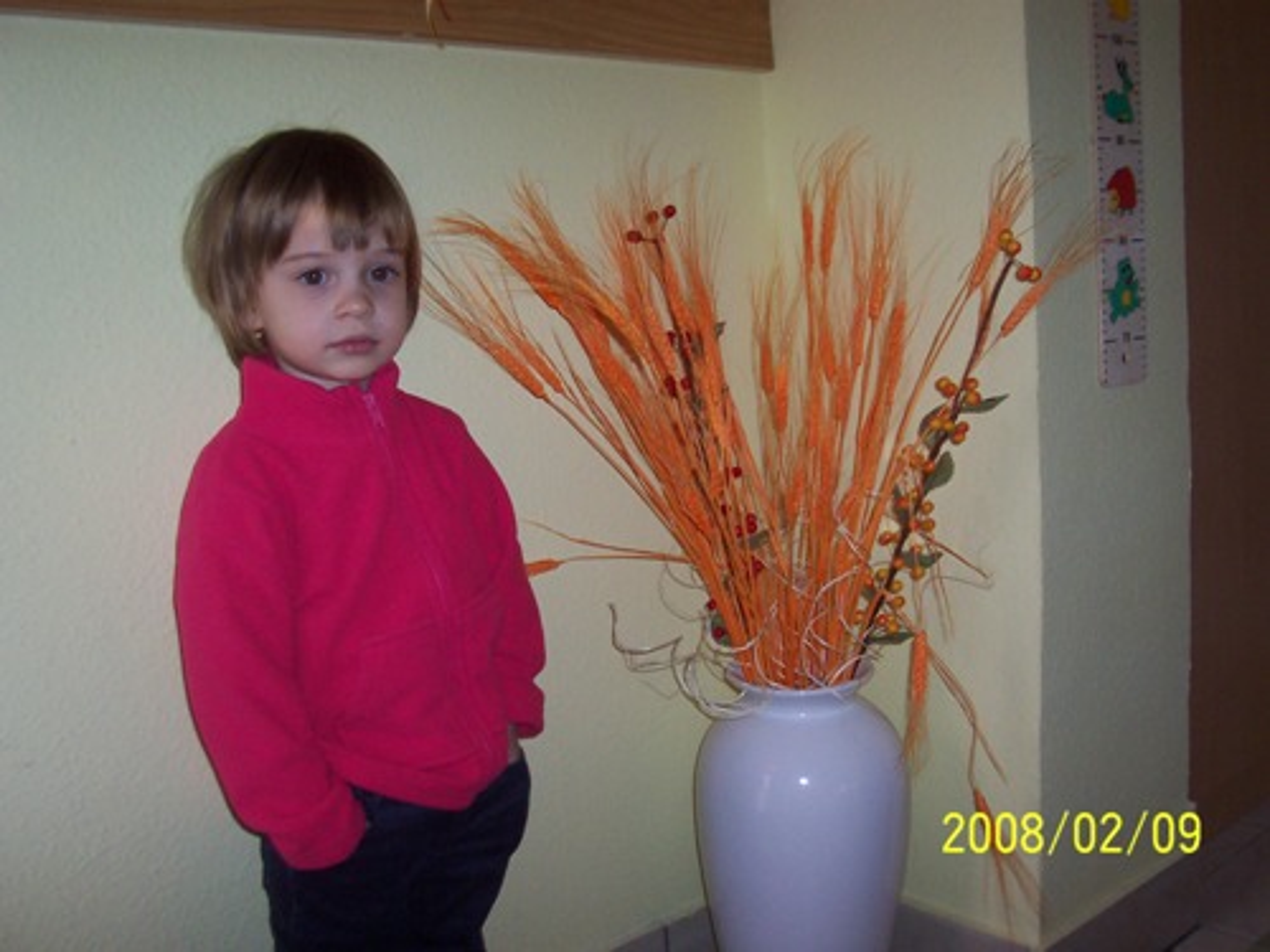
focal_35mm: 37
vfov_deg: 38.7
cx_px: 635
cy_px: 476
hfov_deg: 50.1
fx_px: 1357
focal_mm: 5.6
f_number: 2.8
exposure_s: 1/60
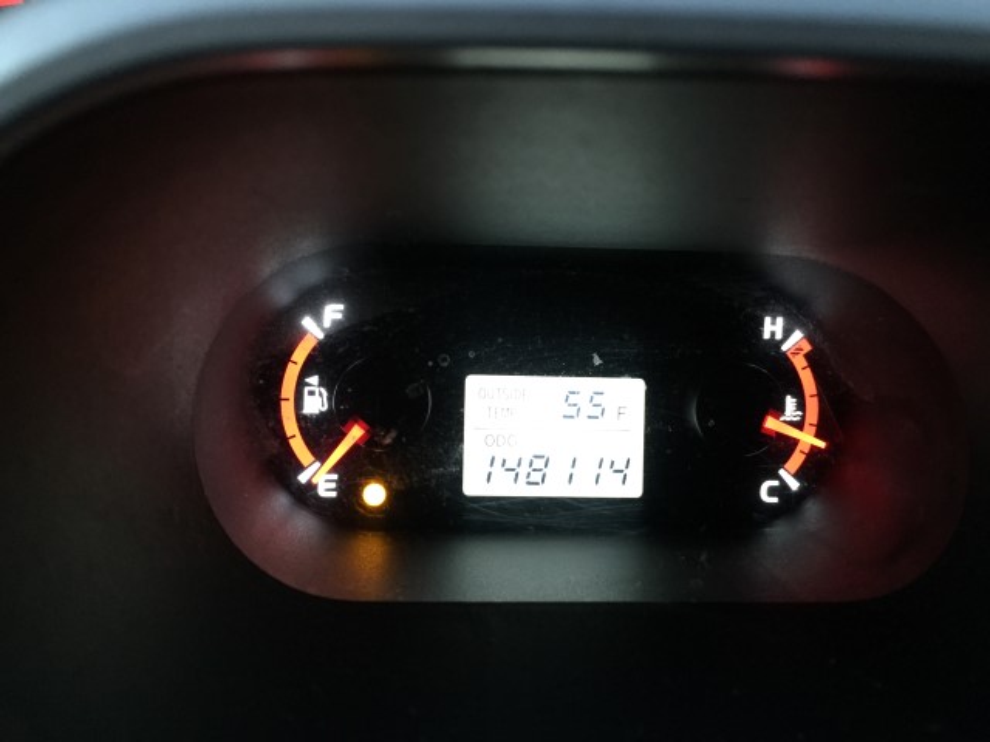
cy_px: 371
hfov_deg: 61.7
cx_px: 495
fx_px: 829
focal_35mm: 29
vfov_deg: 48.2
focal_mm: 4.15
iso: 250
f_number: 2.2
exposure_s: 1/17
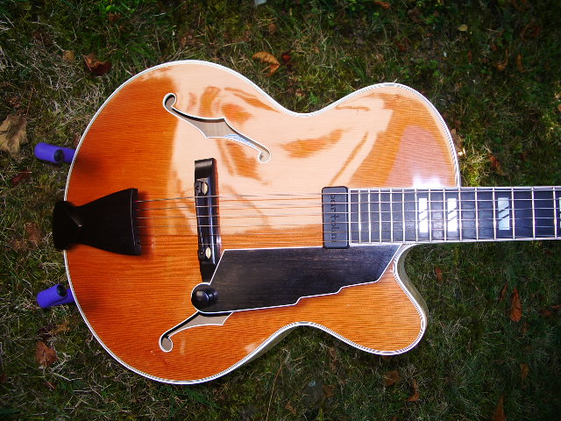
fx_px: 567
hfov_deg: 52.6
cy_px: 210
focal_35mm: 35
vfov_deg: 40.7
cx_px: 280
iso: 50
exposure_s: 1/100
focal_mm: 5.8
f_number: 2.6
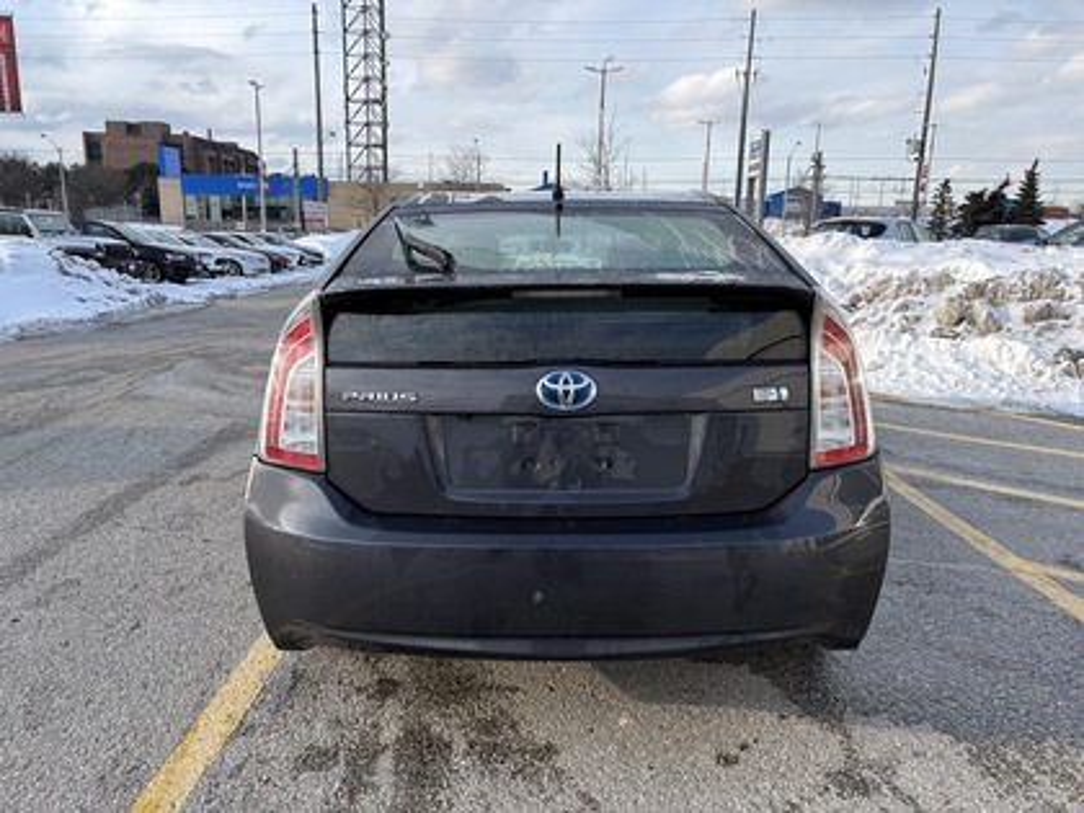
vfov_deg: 53.1
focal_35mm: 26
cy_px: 406
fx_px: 814
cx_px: 542
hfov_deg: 67.3
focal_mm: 5.96
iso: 50
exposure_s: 1/1139
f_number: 1.6
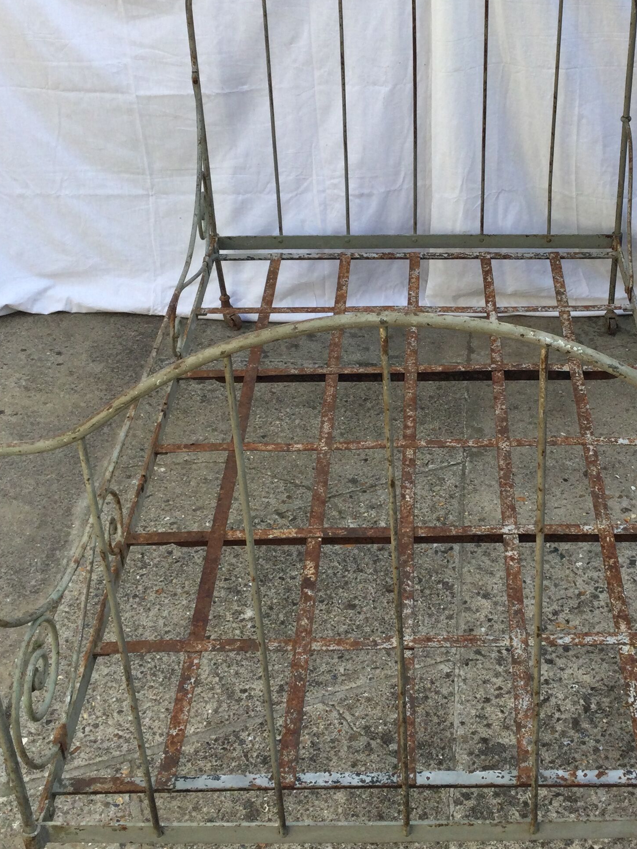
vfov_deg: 36.8
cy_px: 372
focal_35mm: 52
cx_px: 410
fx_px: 1276
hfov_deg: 27.9
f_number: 2.4
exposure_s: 1/458
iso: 25
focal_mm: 3.3
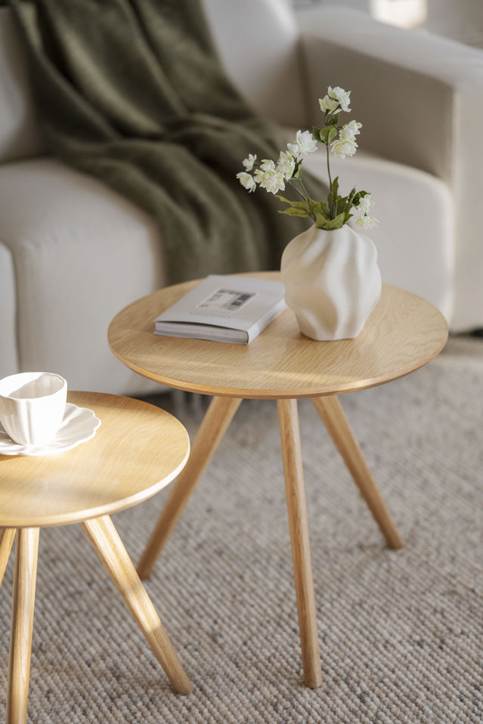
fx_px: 1710
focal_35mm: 85
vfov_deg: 23.9
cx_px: 242
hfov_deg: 16.1
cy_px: 362
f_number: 1.8
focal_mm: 85
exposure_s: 1/1250
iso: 320
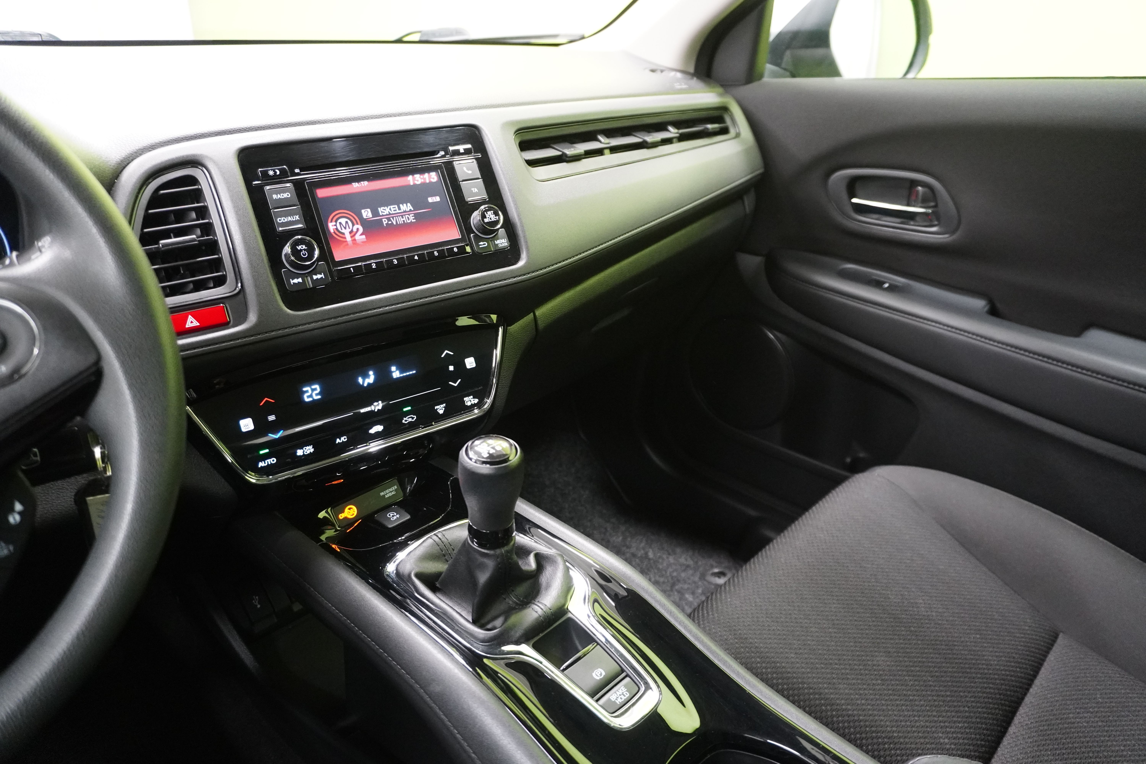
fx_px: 764
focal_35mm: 24
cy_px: 382
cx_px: 573
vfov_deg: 53.1
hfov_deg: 73.7
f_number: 3.5
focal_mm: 16
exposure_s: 1/30
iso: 3200
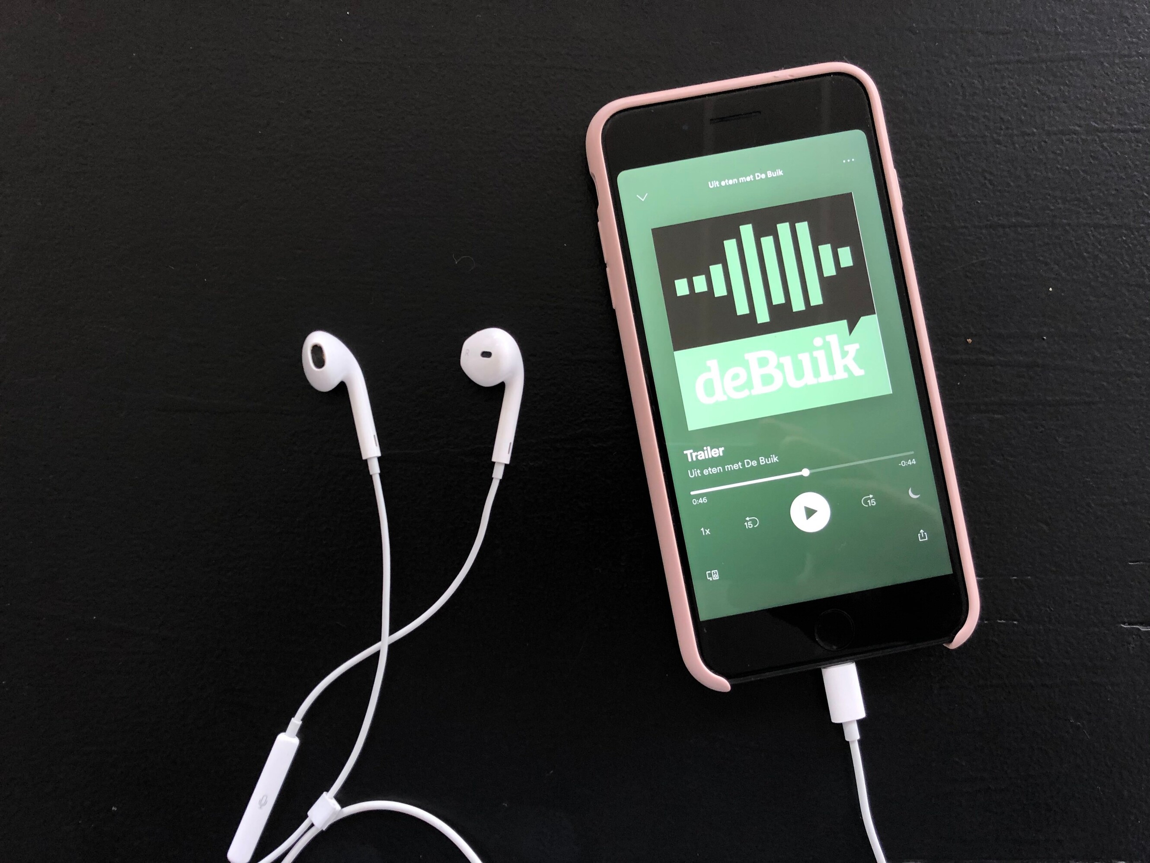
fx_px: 930
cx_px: 575
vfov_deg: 49.7
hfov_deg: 63.4
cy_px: 432
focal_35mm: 28
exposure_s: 1/20
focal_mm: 4
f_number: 1.8
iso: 40
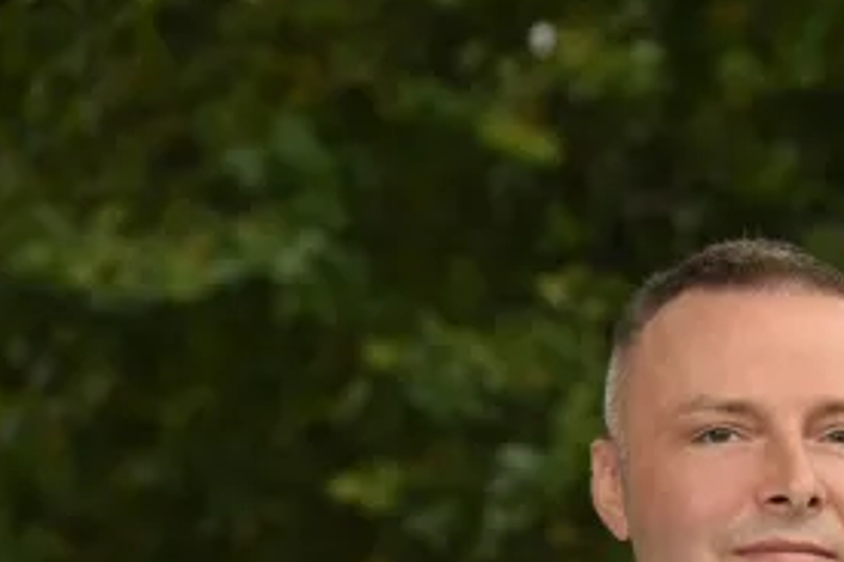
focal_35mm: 226
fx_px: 5298
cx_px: 1144
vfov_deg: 6.0
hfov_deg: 8.9
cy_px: 692
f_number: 5
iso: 640
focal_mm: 82
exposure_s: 1/250
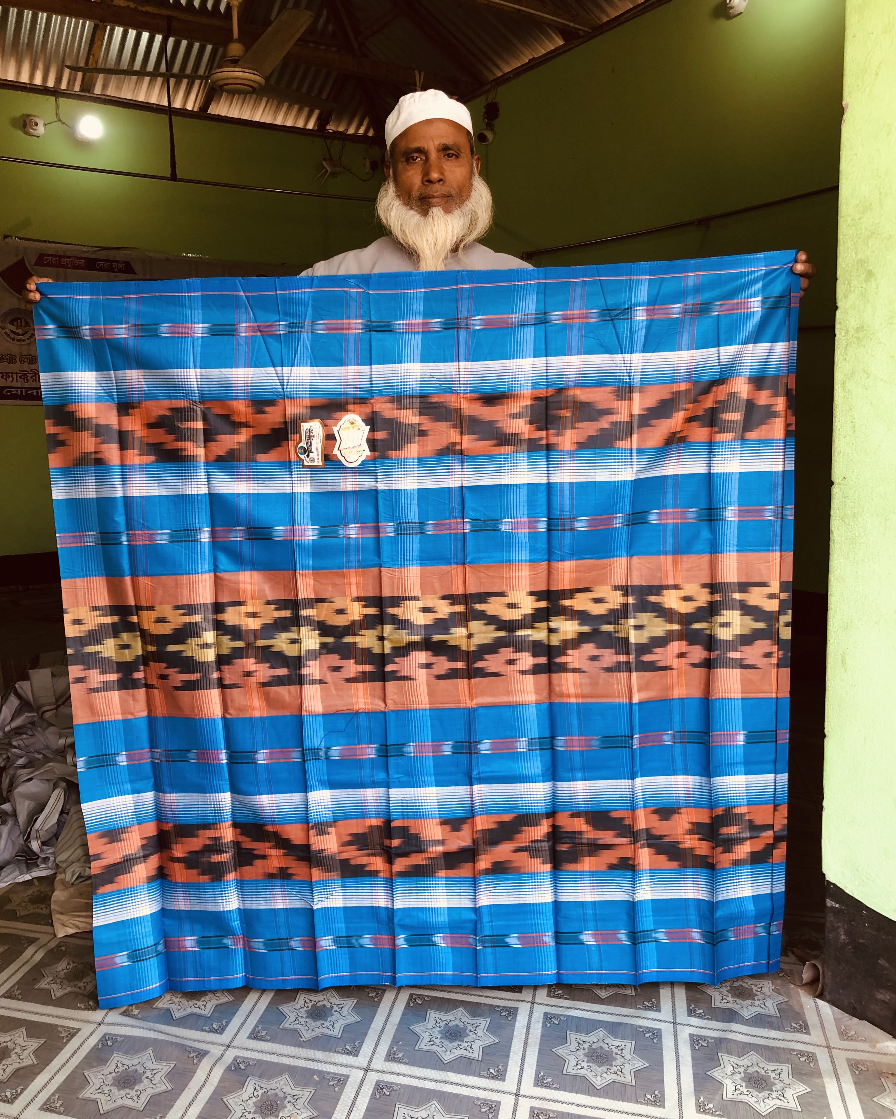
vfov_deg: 58.7
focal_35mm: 30
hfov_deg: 48.5
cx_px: 436
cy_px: 533
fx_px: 994
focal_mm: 4
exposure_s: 1/50
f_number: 1.8
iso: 32
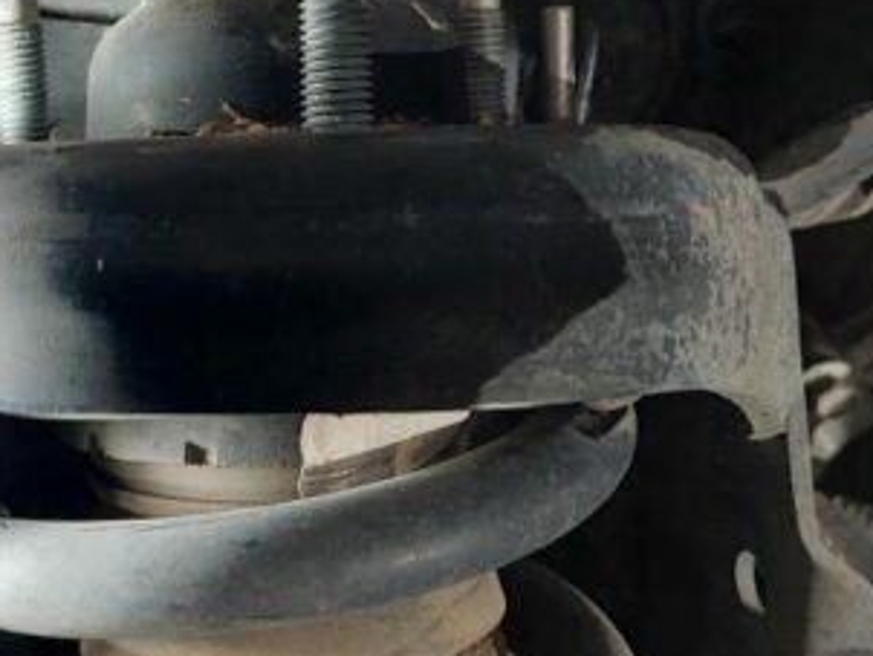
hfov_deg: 30.7
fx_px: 1540
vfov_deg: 24.0
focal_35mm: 61
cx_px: 153
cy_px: 260
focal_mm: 5.23
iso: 125
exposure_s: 1/60
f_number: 1.8
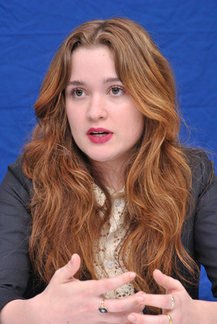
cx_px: 108
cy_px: 162
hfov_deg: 7.7
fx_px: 1622
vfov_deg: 11.4
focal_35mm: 180
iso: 400
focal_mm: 120
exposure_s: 1/160
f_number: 9
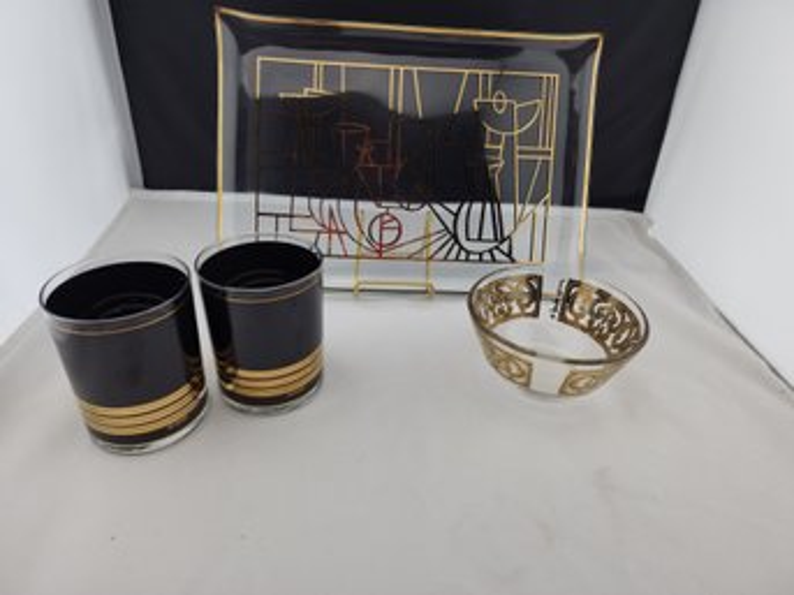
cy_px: 298
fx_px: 527
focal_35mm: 23
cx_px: 397
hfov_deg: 73.9
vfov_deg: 58.8
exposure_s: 1/226
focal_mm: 6.4
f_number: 1.8
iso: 12
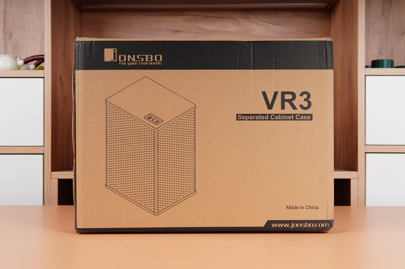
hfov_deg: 43.6
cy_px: 134
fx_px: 506
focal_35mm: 45
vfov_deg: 29.8
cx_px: 202
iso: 100
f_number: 8
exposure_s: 1/160
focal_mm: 30
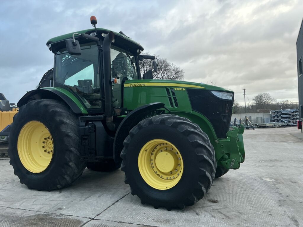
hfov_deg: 63.4
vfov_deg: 49.7
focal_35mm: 28
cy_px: 114
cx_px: 152
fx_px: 245
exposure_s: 1/122
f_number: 1.8
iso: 25
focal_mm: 3
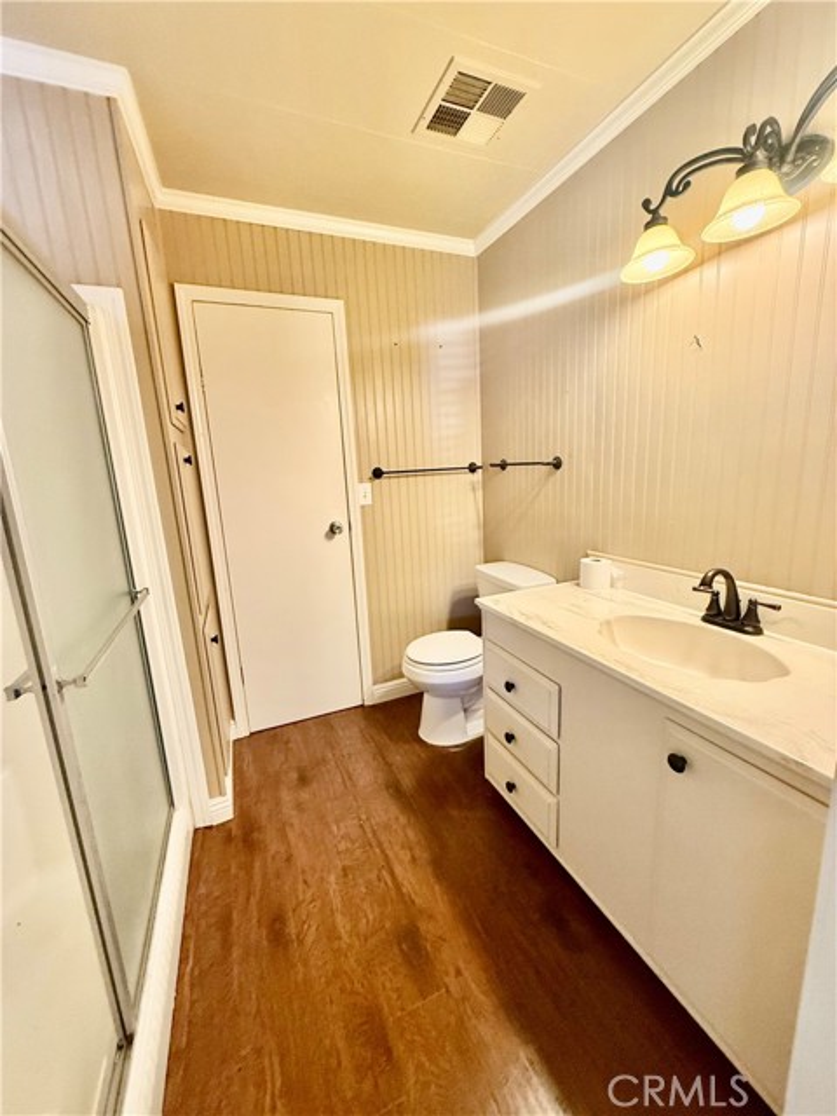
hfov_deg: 85.7
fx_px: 451
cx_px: 418
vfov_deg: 102.1
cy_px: 558
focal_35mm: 14
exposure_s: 1/60
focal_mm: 2.22
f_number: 2.2
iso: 400
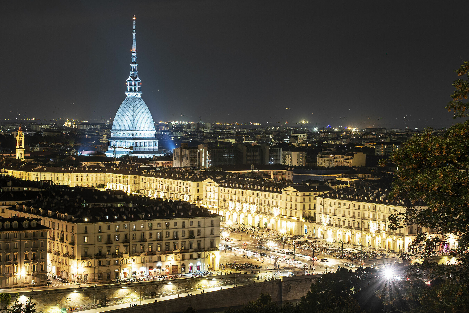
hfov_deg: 27.0
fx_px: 977
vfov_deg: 18.2
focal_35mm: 75
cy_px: 156
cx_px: 234
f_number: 5.6
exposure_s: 8
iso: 100
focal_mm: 50
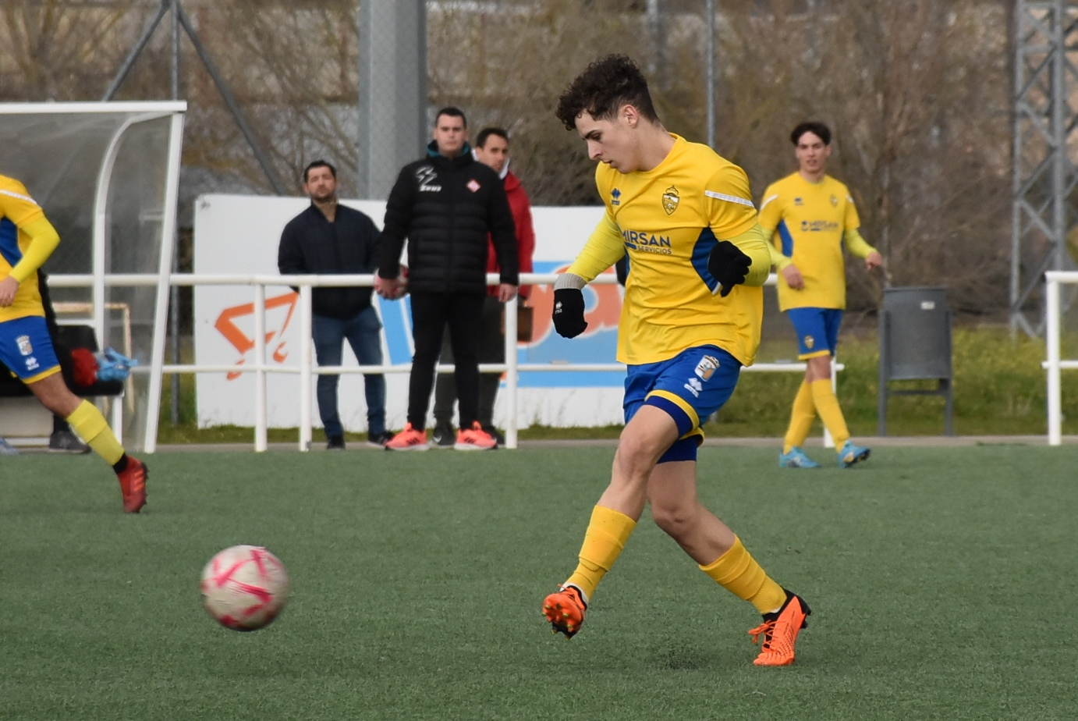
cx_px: 539
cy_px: 360
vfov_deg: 6.6
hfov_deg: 9.8
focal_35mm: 210
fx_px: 6293
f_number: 5.6
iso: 800
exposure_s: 1/800
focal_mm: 140
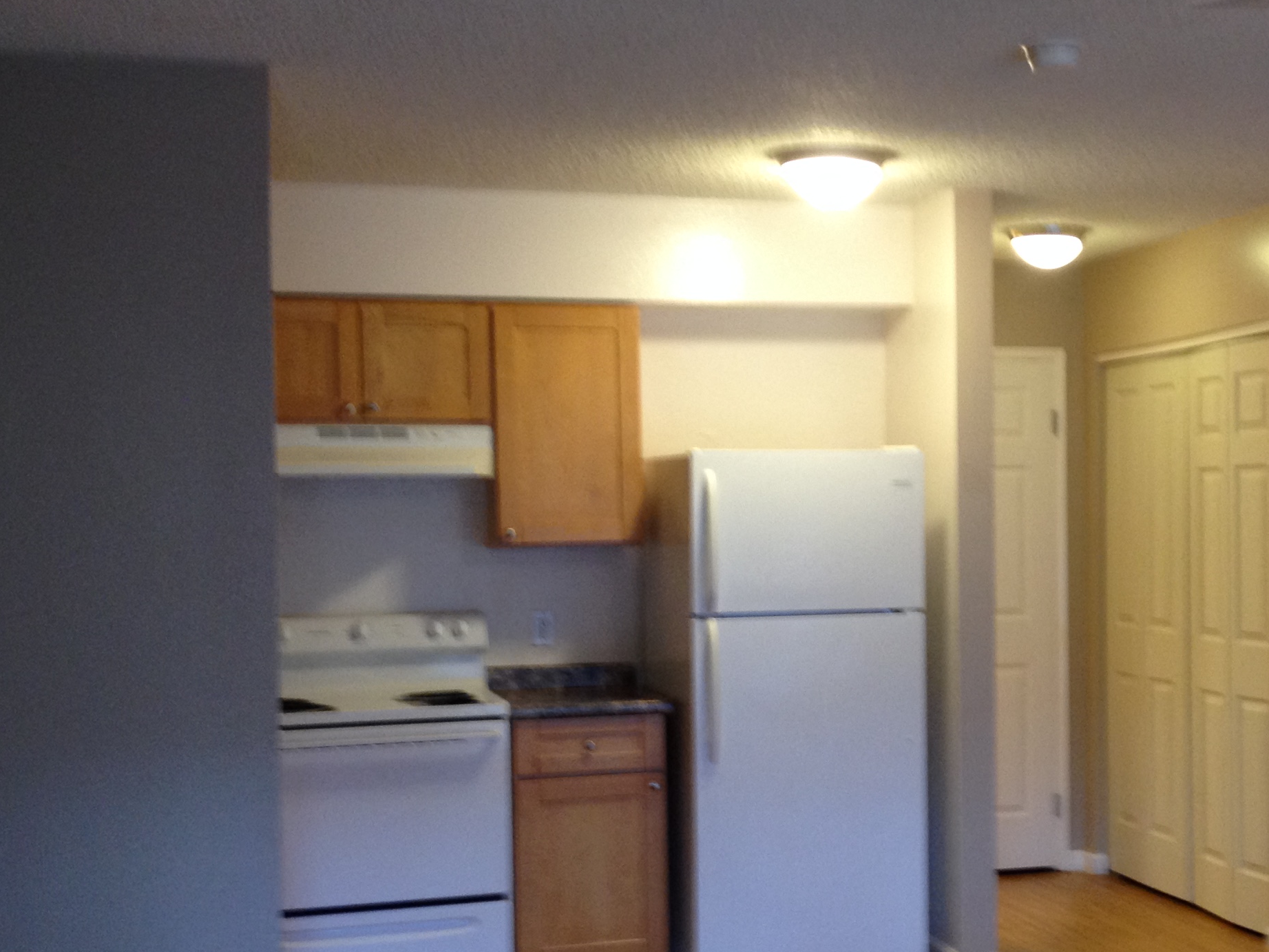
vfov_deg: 23.6
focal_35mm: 62
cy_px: 616
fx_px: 2273
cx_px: 912
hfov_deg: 30.8
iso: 100
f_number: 2.4
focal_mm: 4.28
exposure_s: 1/20
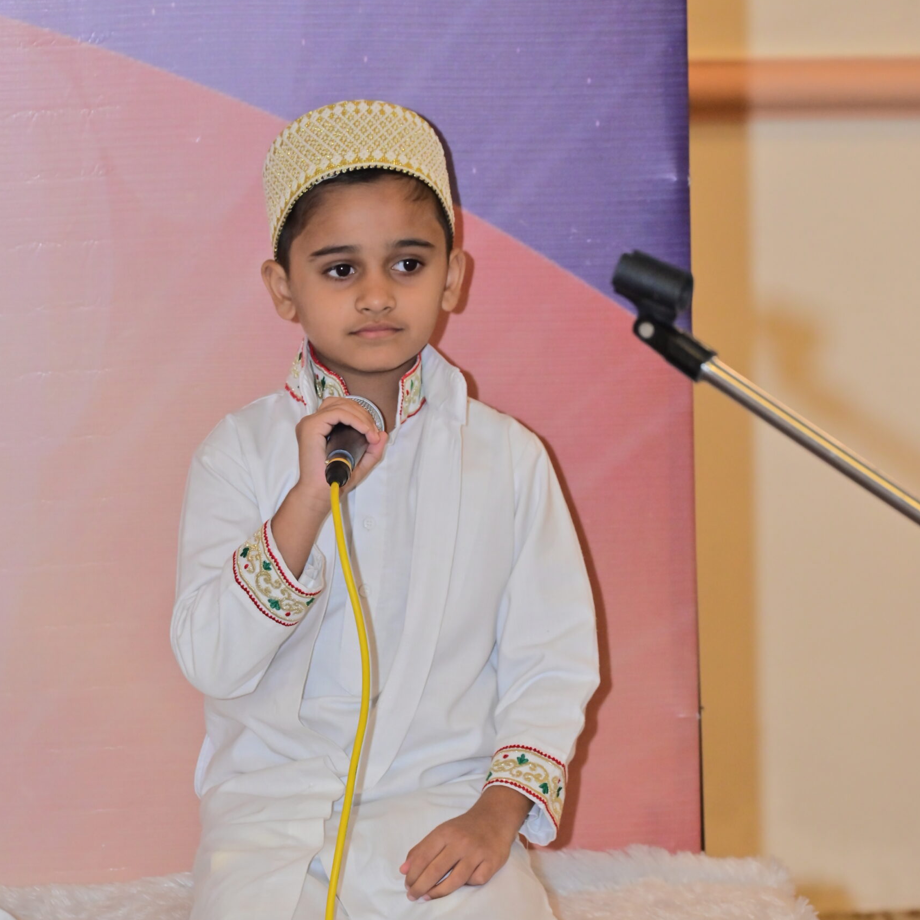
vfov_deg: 7.4
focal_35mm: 237
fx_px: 7126
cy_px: 542
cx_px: 460
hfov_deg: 7.4
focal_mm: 185
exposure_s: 1/125
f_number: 8
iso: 1600
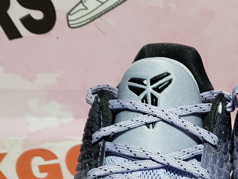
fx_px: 694
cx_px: 245
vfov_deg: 14.1
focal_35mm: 101
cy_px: 227
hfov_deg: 18.9
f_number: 1.5
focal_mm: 4.3
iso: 50
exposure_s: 1/575
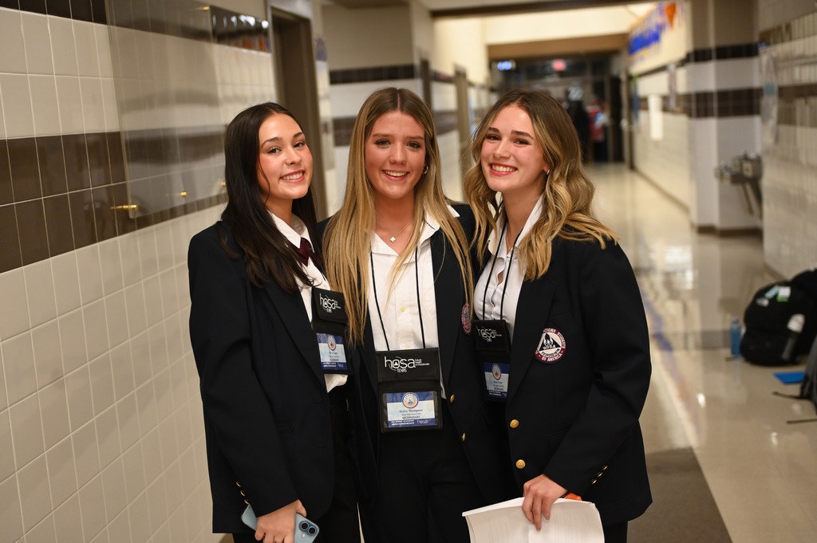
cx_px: 408
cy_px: 272
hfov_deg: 39.6
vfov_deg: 26.9
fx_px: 1134
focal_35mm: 50
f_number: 2.8
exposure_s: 1/320
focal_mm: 50
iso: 1600
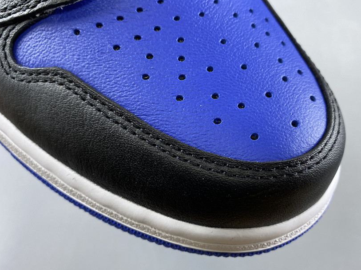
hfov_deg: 56.6
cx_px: 208
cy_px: 143
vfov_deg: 44.1
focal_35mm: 32
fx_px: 334
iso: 80
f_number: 1.8
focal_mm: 4.25
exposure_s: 1/50
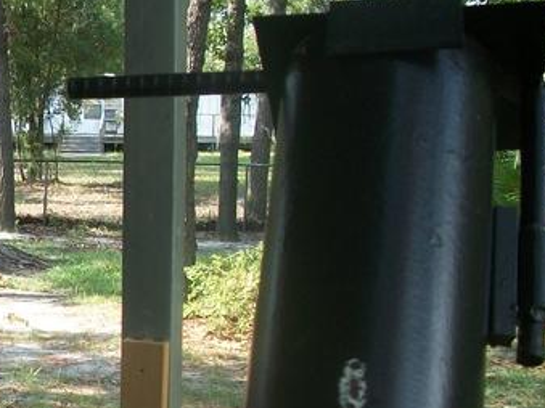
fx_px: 1338
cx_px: -150
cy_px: 306
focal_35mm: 85
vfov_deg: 17.3
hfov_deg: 21.1
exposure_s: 1/200
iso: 80
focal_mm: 5.7
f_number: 2.9
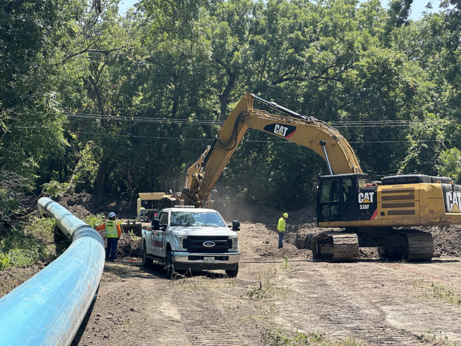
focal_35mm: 77
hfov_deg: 25.3
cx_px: 230
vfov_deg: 19.1
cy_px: 173
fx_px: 1025
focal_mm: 9
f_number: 2.8
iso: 32
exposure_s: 1/402
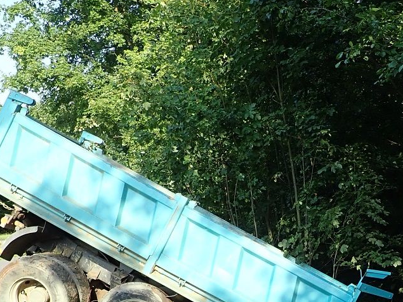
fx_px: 733
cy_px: 341
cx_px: 301
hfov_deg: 30.2
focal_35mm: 63
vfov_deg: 21.9
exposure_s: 1/320
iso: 100
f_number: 2.8
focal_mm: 4.5
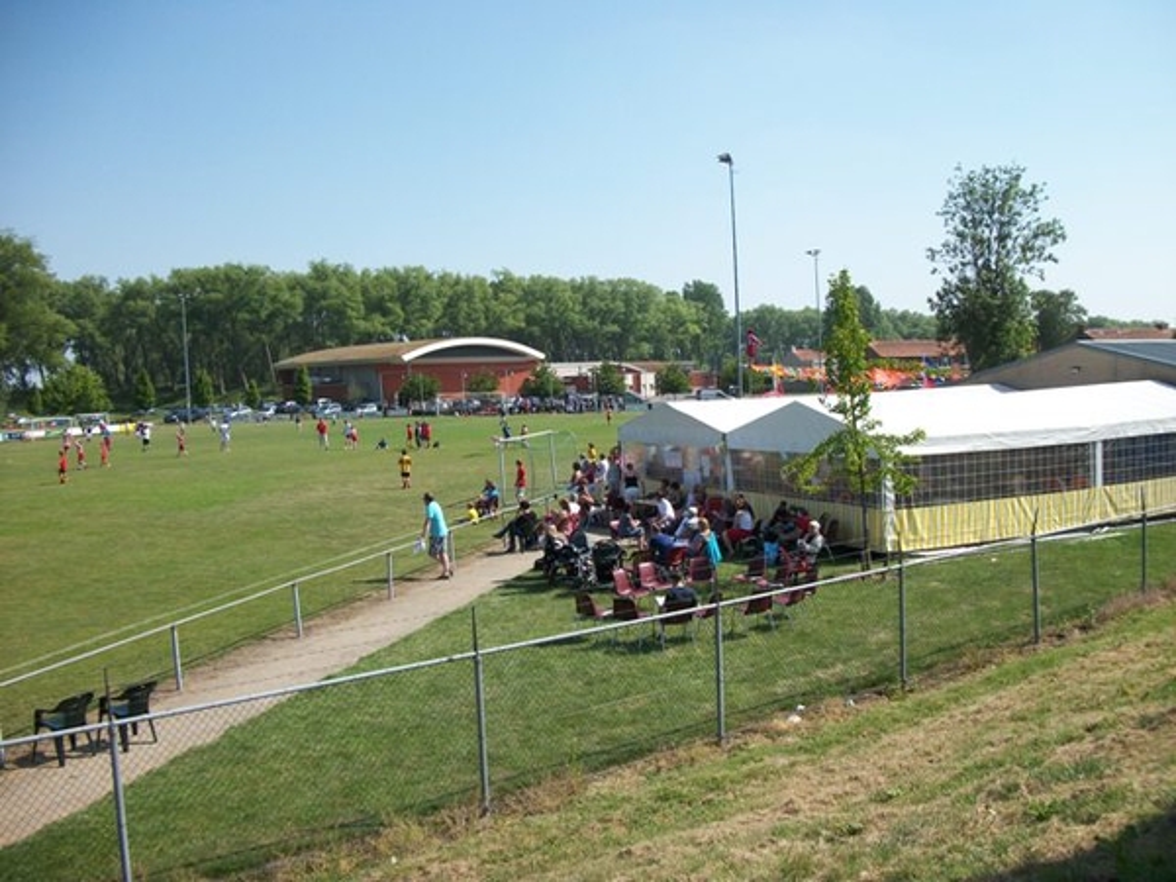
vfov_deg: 44.2
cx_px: 588
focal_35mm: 32
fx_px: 1087
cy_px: 441
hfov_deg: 56.8
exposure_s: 1/160
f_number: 8.8
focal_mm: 5.7
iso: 80
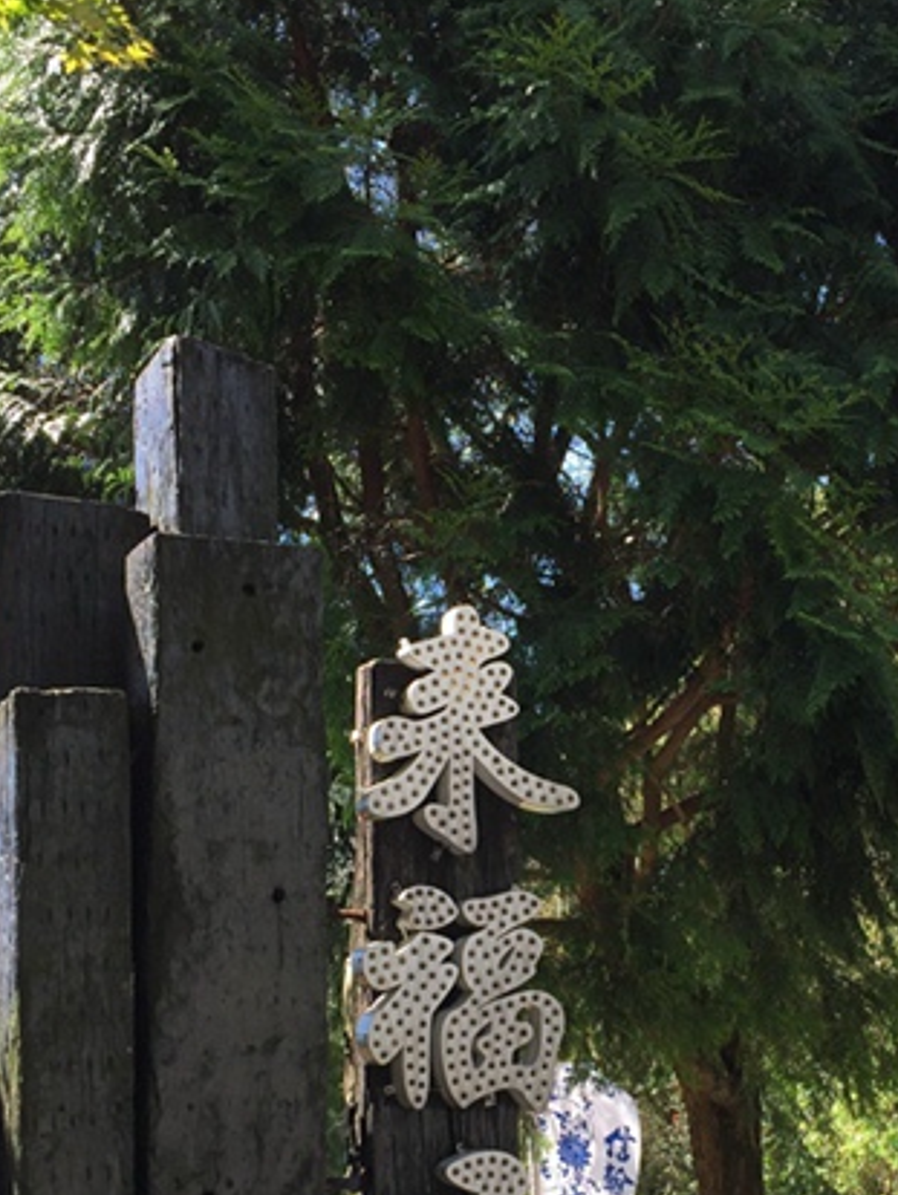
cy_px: 834
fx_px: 1935
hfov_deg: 25.9
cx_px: 655
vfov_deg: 33.9
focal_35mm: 56
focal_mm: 4.15
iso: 32
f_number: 2.2
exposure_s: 1/321
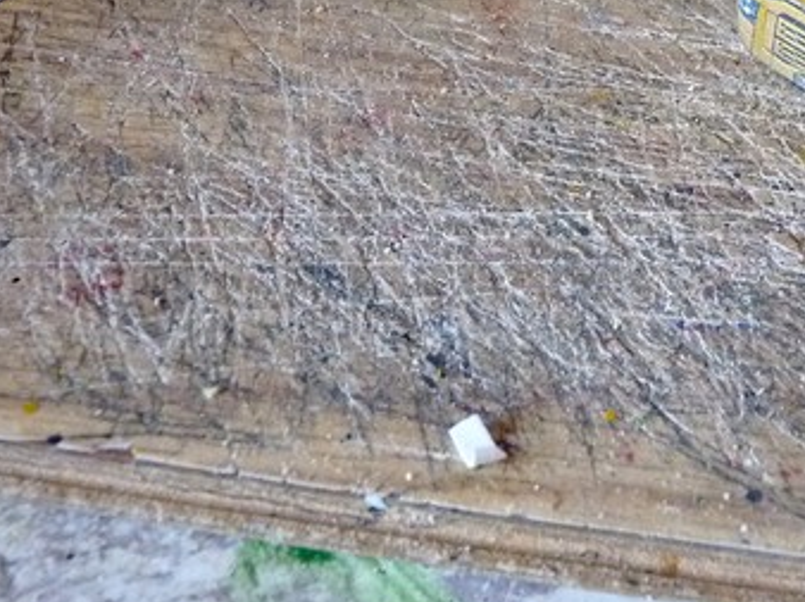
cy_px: 52
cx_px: 772
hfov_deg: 28.7
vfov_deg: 22.3
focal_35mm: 64
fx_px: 1487
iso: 400
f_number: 2.8
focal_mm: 4.8
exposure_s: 1/20
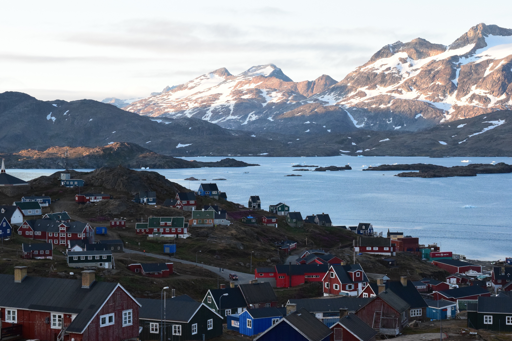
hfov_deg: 24.6
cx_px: 256
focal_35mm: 82
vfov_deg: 16.6
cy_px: 170
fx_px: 1173
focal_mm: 55
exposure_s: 1/640
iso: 3200
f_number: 11
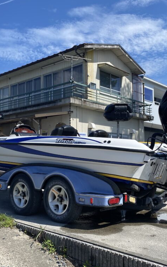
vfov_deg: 52.7
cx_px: 82
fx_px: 269
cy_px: 134
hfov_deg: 34.4
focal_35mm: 37
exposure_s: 1/2463
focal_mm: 4.25
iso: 32
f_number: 1.8
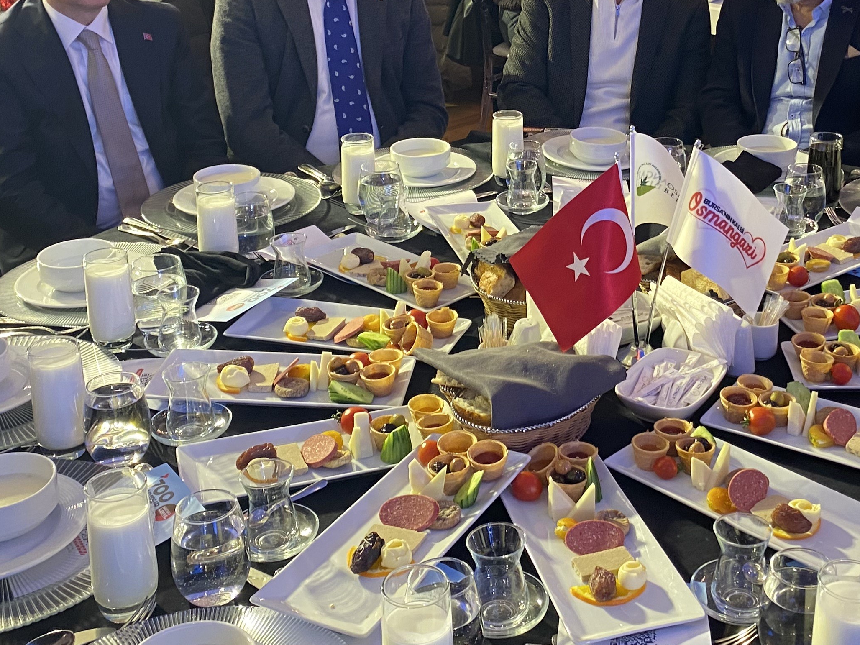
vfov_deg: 28.0
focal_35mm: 51
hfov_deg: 37.1
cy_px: 125
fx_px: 1267
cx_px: 567
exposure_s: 1/50
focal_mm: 4.25
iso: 125
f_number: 1.8
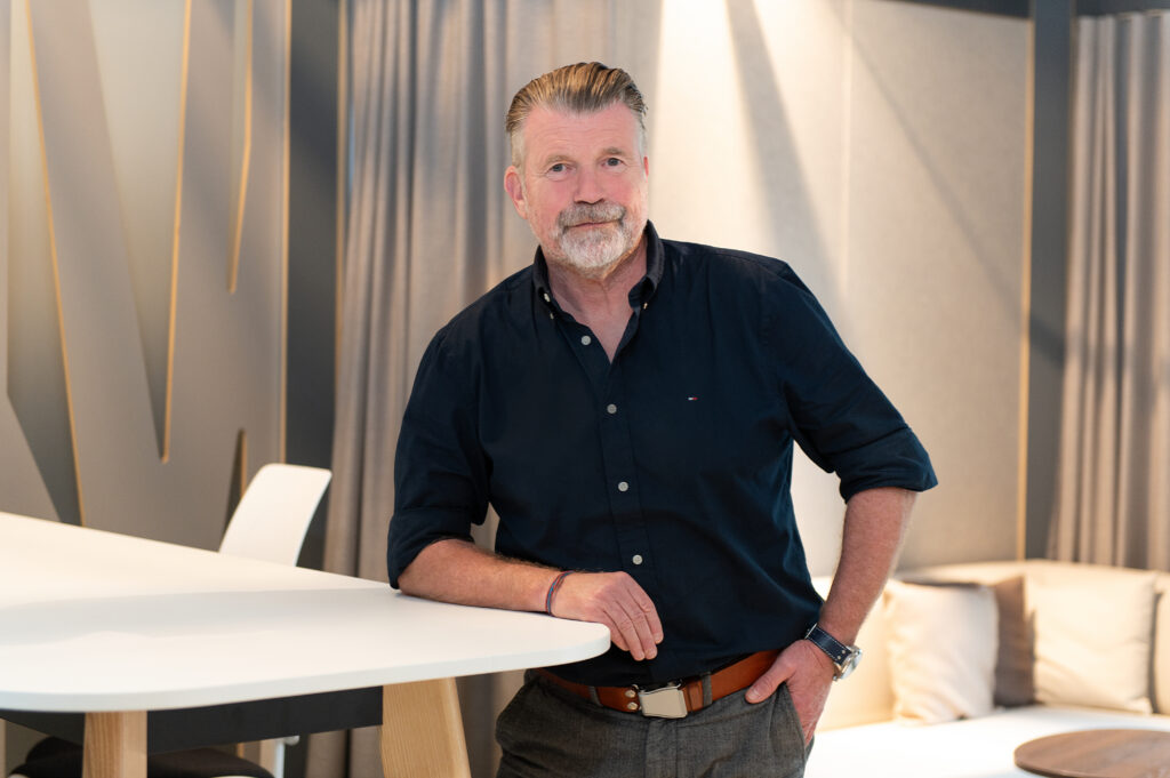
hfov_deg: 30.5
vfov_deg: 20.6
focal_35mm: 66
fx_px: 2143
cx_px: 585
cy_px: 389
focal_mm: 66
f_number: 2.8
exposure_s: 1/80
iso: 800
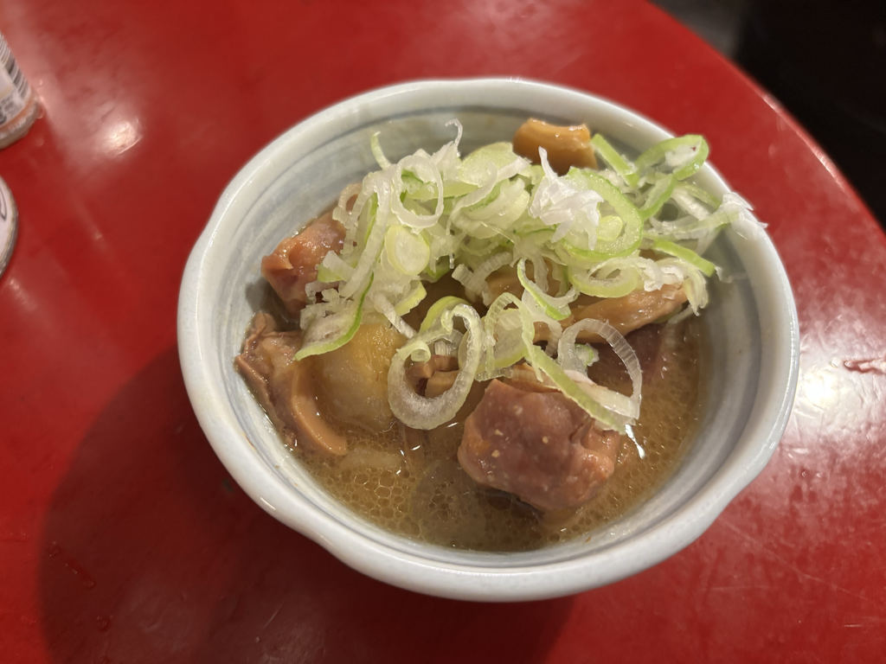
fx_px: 665
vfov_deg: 53.1
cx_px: 443
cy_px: 332
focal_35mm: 26
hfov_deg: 67.3
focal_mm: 5.96
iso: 400
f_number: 1.6
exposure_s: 1/50
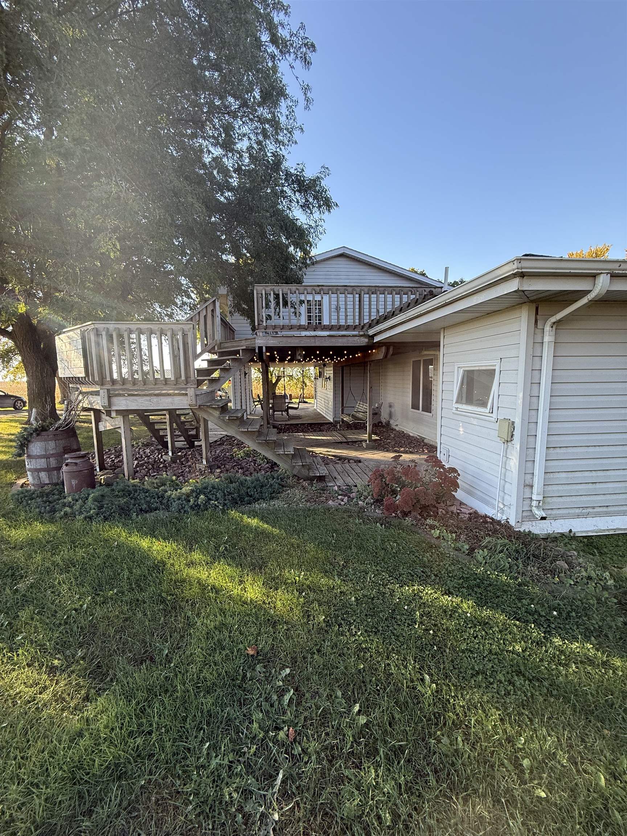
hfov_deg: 85.7
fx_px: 338
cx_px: 314
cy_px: 418
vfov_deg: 102.1
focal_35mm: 14
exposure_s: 1/197
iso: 64
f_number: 2.2
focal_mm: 2.22
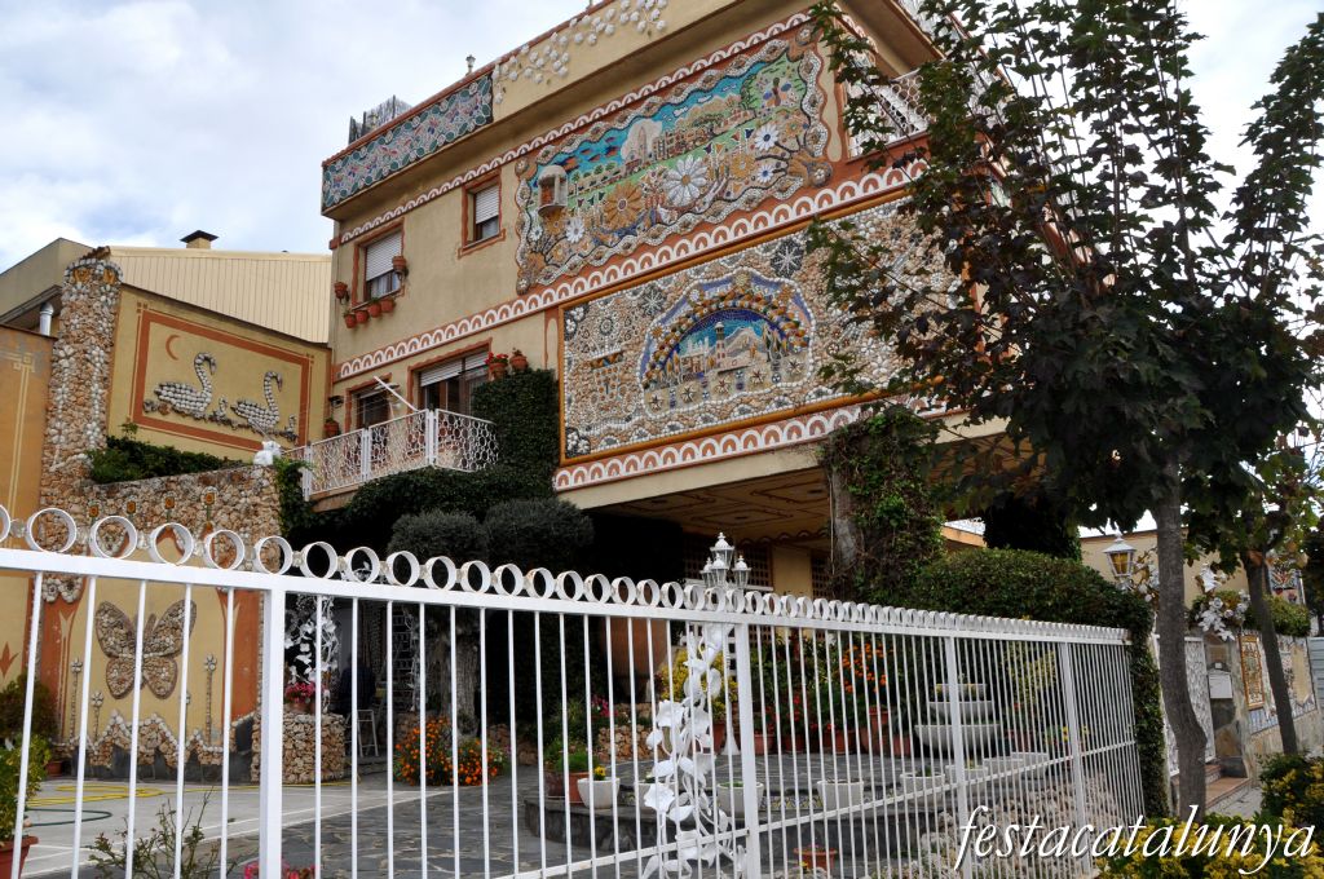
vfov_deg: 47.8
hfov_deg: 67.4
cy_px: 440
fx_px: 992
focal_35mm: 27
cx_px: 662
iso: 500
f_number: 11
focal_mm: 18
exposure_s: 1/200
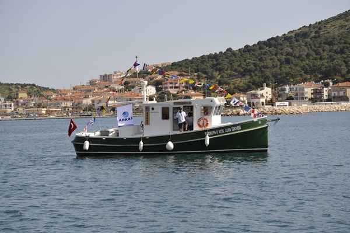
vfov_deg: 11.4
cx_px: 175
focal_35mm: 120
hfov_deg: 17.1
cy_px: 116
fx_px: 1166
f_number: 10
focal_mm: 120
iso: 200
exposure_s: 1/400
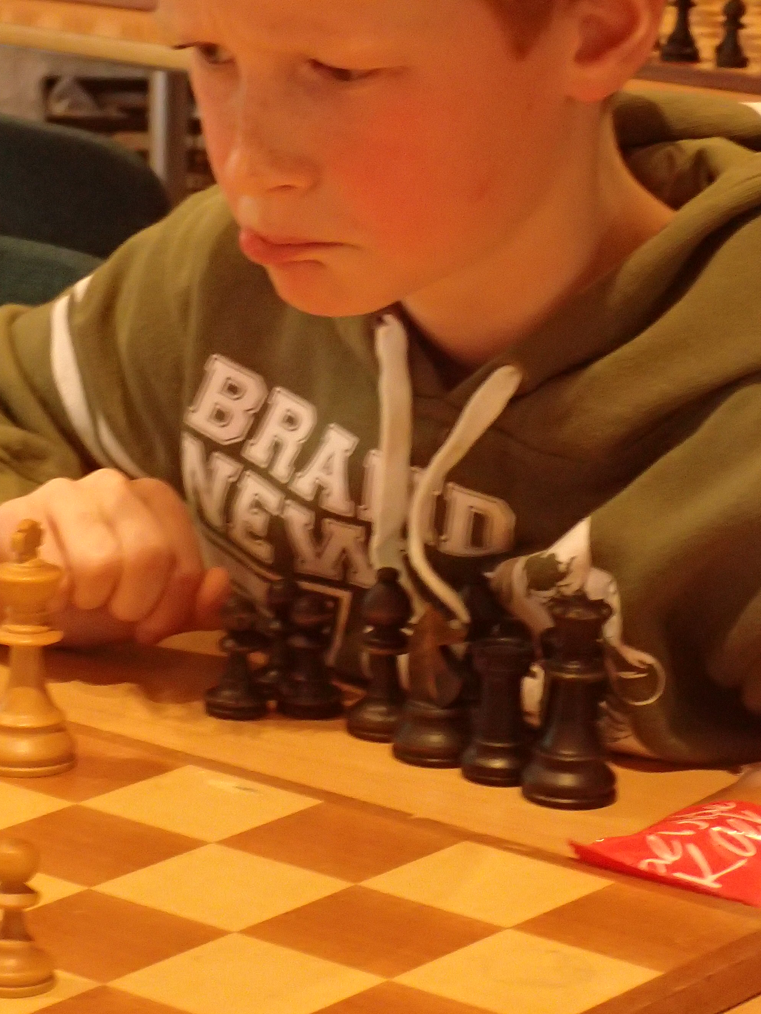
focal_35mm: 128
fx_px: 3752
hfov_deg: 11.6
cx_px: 379
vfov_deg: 15.4
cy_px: 335
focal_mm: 13.47
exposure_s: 1/20
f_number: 4.2
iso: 800
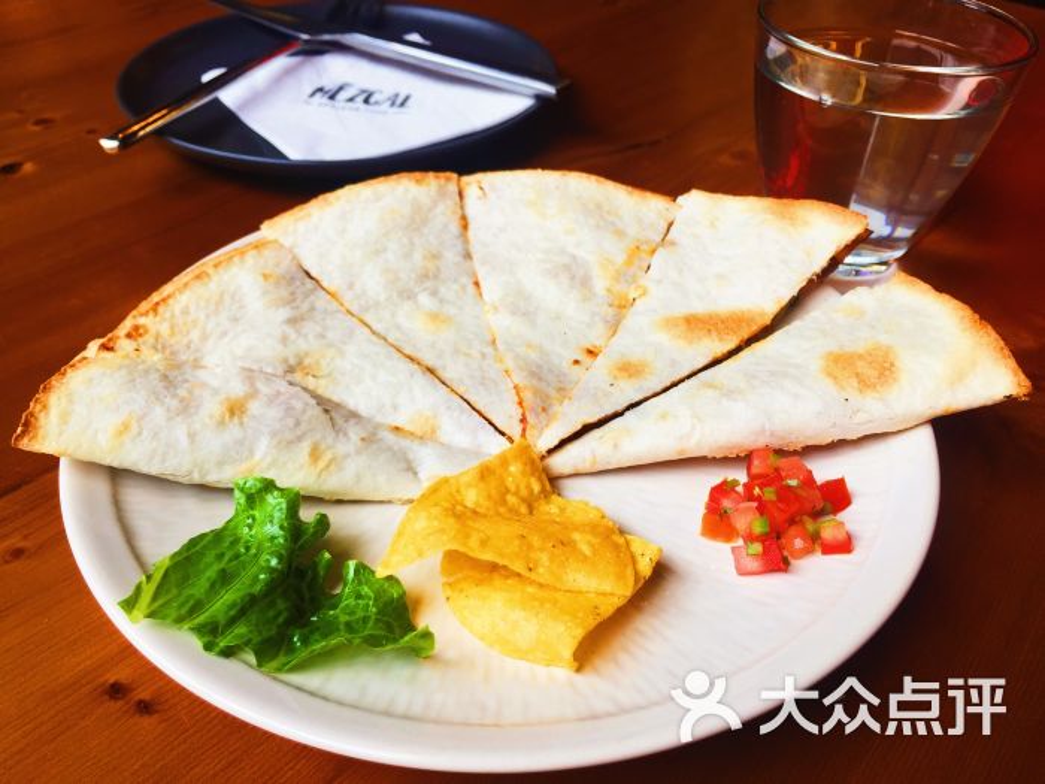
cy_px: 392
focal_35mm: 29
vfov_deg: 48.2
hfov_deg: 61.7
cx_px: 522
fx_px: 875
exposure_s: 1/106
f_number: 2.2
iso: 32
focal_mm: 4.15
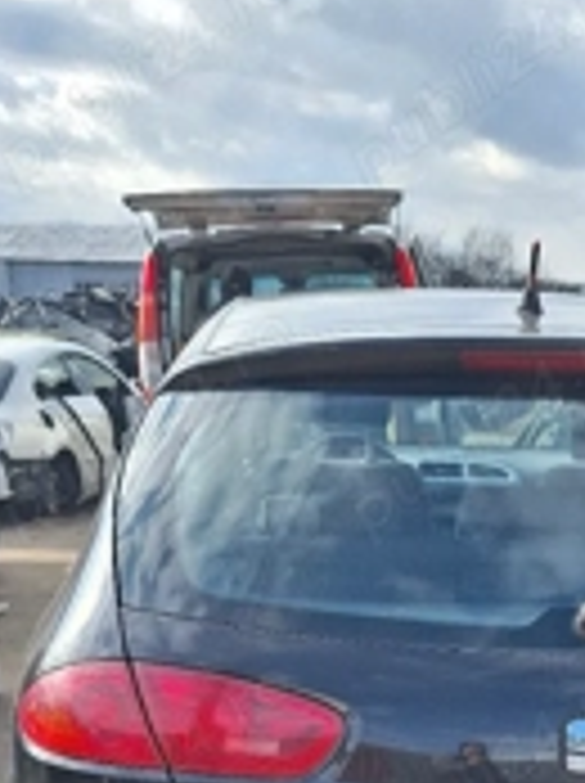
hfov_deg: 26.0
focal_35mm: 53
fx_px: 1197
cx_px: 585
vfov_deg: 32.5
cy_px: 828
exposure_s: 1/1111
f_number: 1.8
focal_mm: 5.54
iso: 40
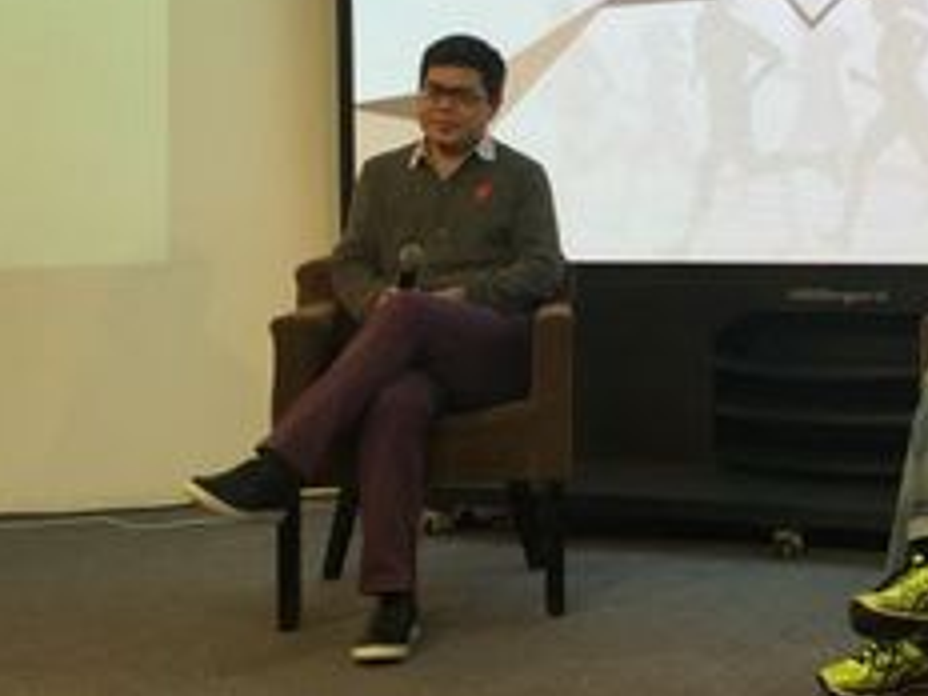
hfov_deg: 28.3
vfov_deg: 22.3
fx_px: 1743
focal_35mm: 65
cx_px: 892
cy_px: 144
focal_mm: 4.15
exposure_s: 1/100
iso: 50
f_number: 2.2
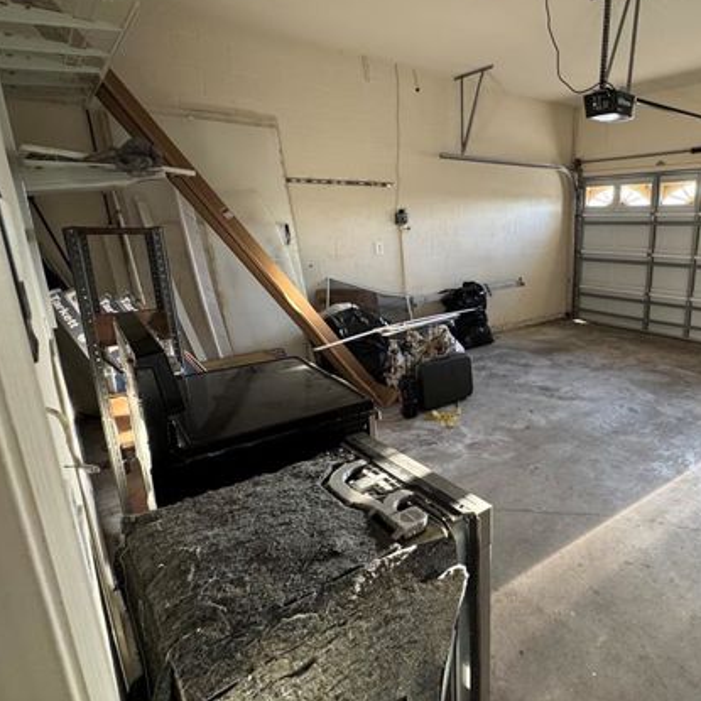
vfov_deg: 72.1
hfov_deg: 68.5
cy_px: 340
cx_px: 506
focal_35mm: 21
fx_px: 481
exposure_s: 1/60
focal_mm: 2.22
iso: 320
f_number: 2.2
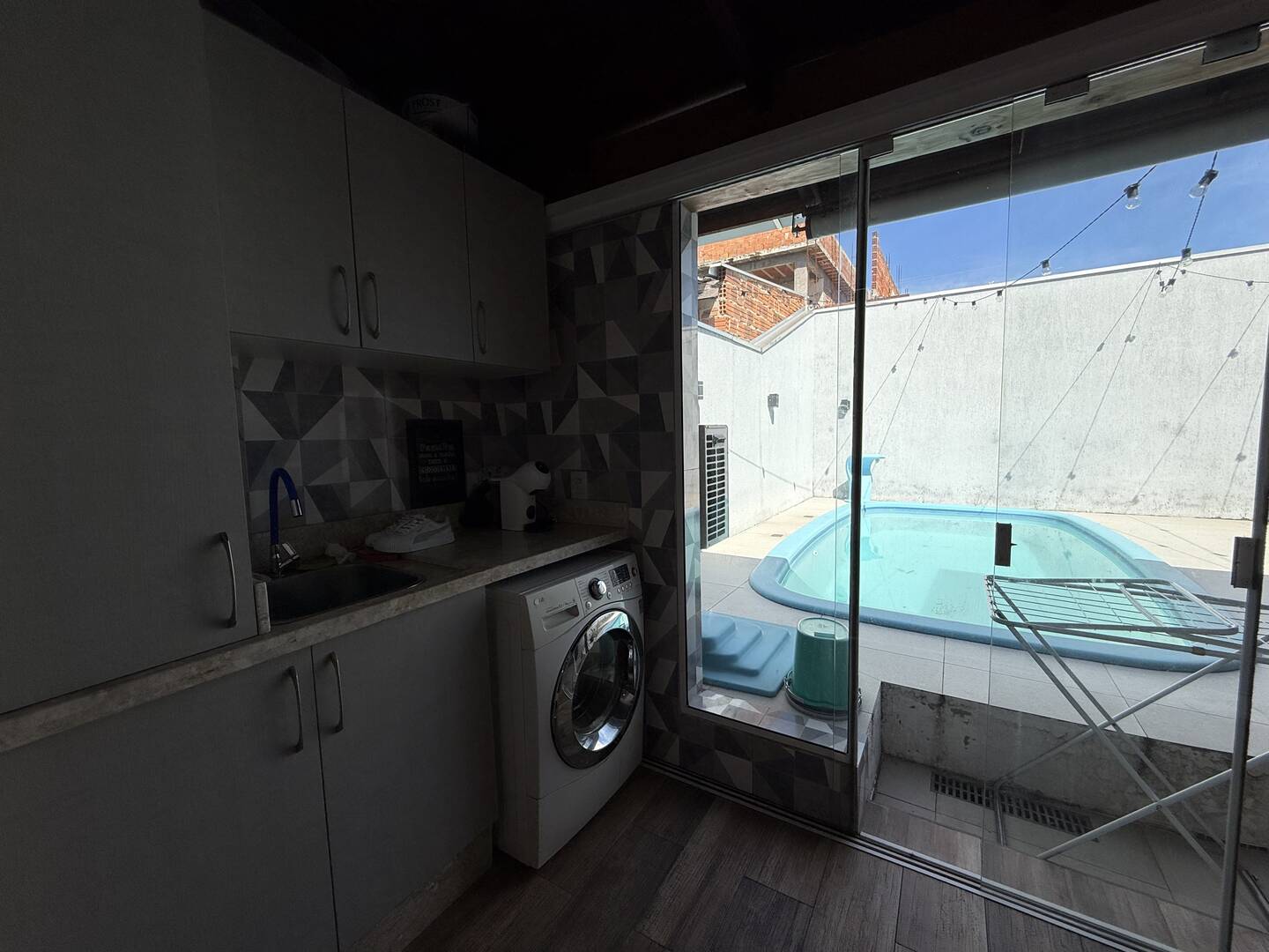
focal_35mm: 14
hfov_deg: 102.1
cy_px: 476
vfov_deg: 85.7
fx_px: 513
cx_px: 634
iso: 50
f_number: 2.2
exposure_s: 1/1745
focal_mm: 2.22
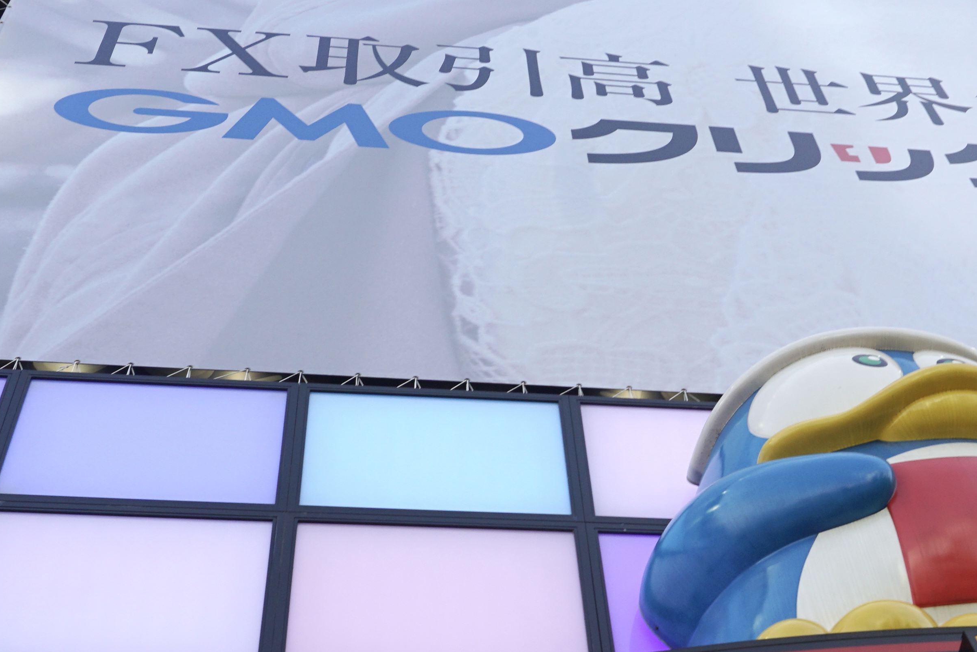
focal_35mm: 60
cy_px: 476
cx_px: 573
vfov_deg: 22.4
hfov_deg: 33.3
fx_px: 1628
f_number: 7.1
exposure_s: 1/100
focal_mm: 16
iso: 100
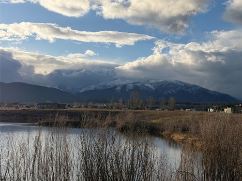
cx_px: 121
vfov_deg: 30.3
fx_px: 336
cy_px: 90
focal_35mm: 48
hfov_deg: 39.7
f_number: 1.78
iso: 64
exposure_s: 1/7143
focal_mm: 6.76
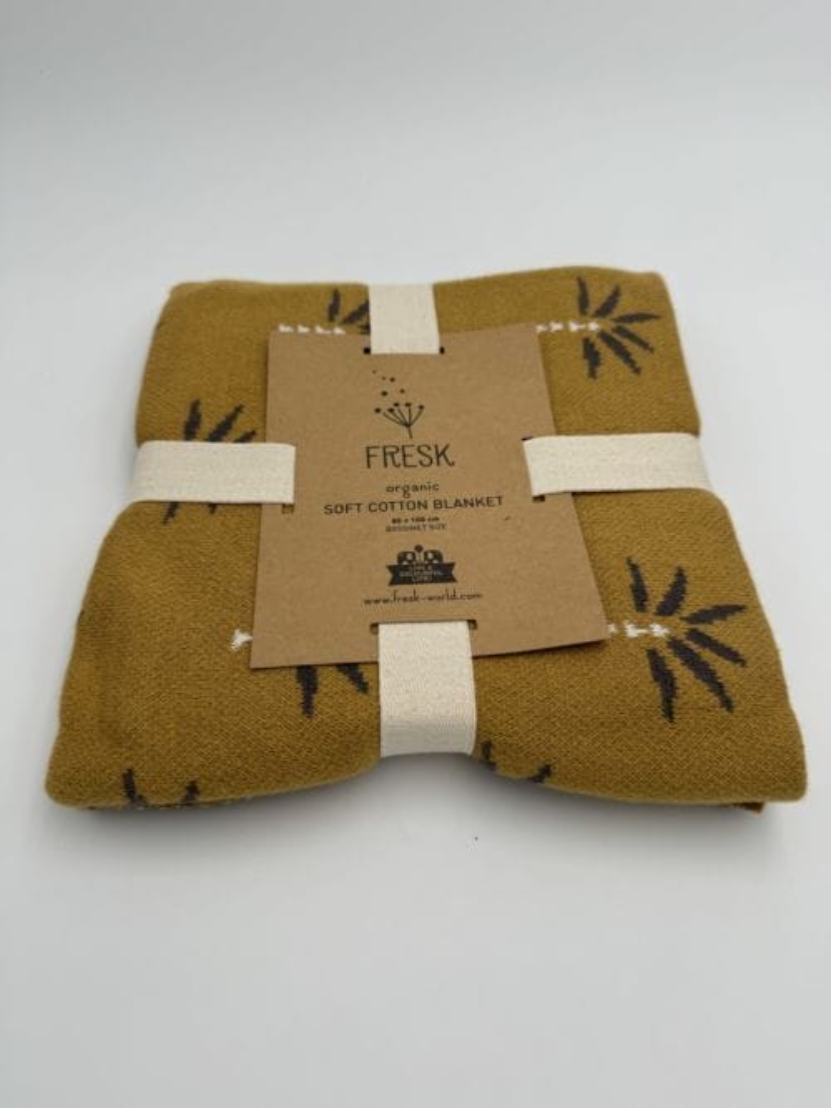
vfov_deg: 71.6
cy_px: 554
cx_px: 416
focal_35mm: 24
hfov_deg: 56.8
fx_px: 768
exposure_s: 1/842
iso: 80
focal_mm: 6.86
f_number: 1.78
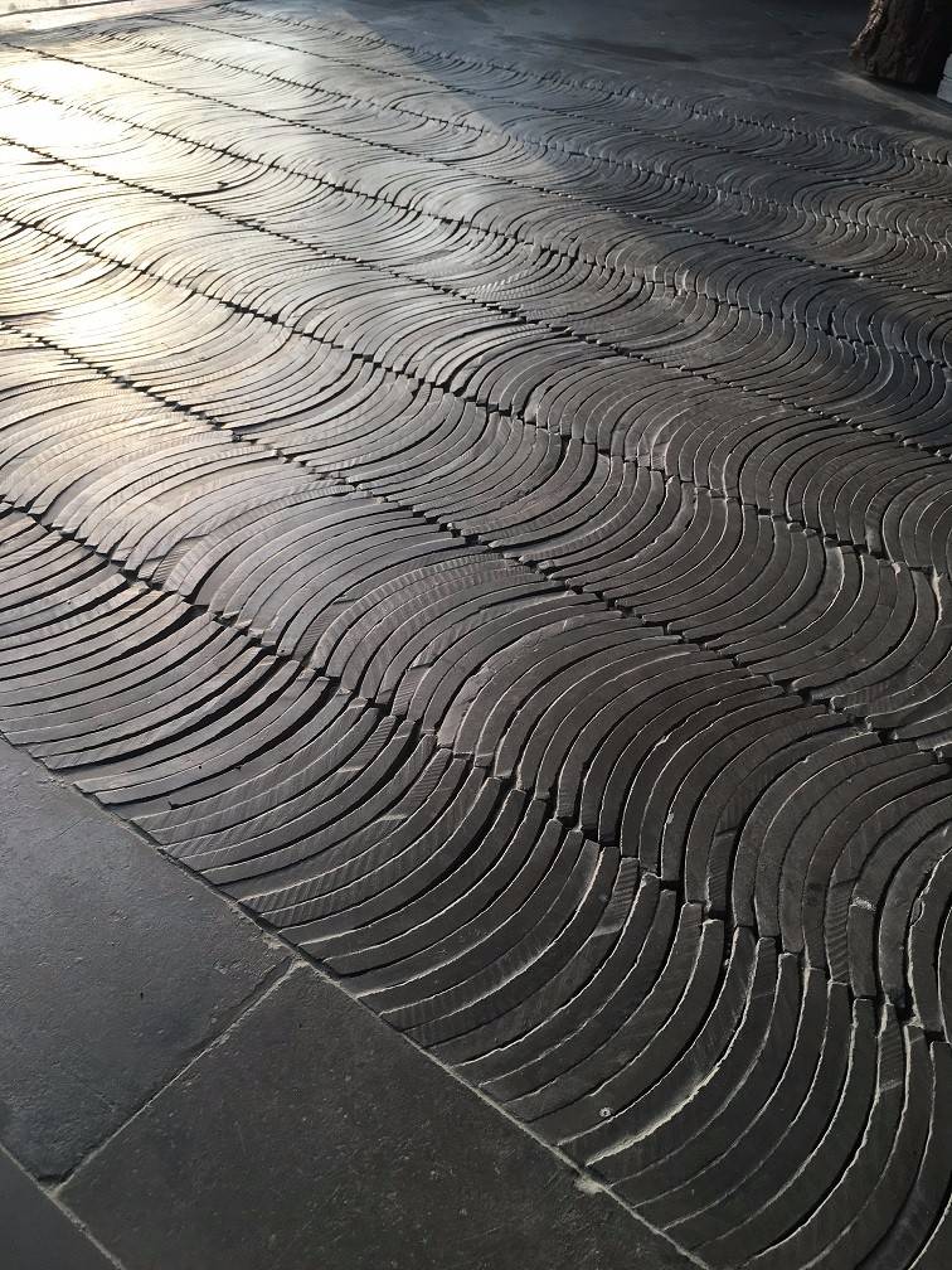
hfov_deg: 48.2
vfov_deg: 61.7
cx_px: 476
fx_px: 1063
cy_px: 635
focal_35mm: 29
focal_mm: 4.15
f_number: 2.2
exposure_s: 1/206
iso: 25
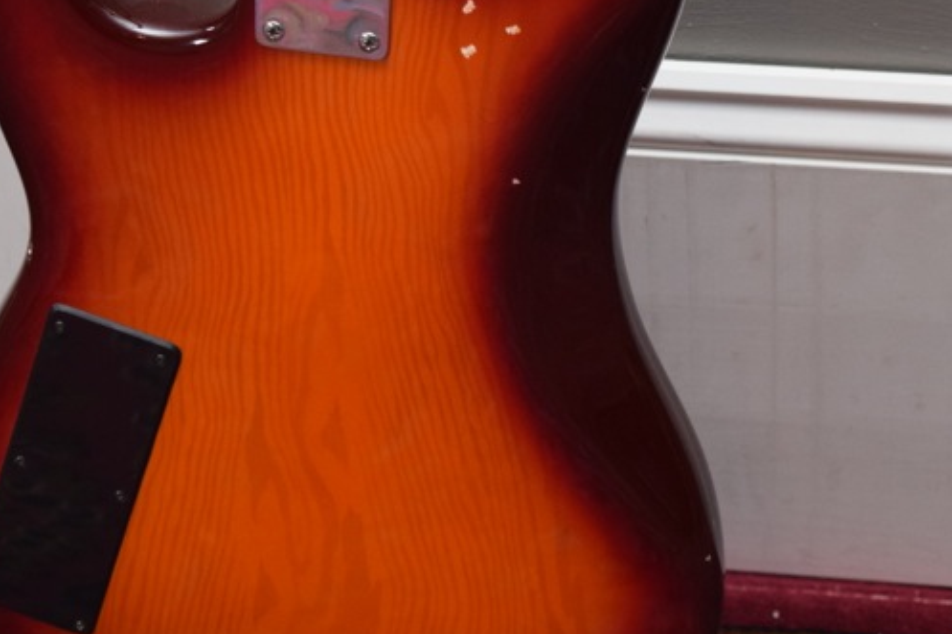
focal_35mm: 157
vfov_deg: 8.7
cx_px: 354
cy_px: 194
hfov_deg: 13.1
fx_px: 4150
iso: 1100
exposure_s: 1/60
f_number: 5.6
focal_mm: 52
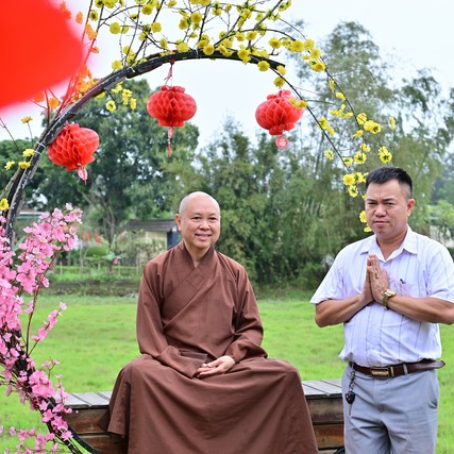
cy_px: 283
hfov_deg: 20.6
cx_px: 226
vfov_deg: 20.6
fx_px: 1246
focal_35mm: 84
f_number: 6.3
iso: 100
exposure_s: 1/200
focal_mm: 65
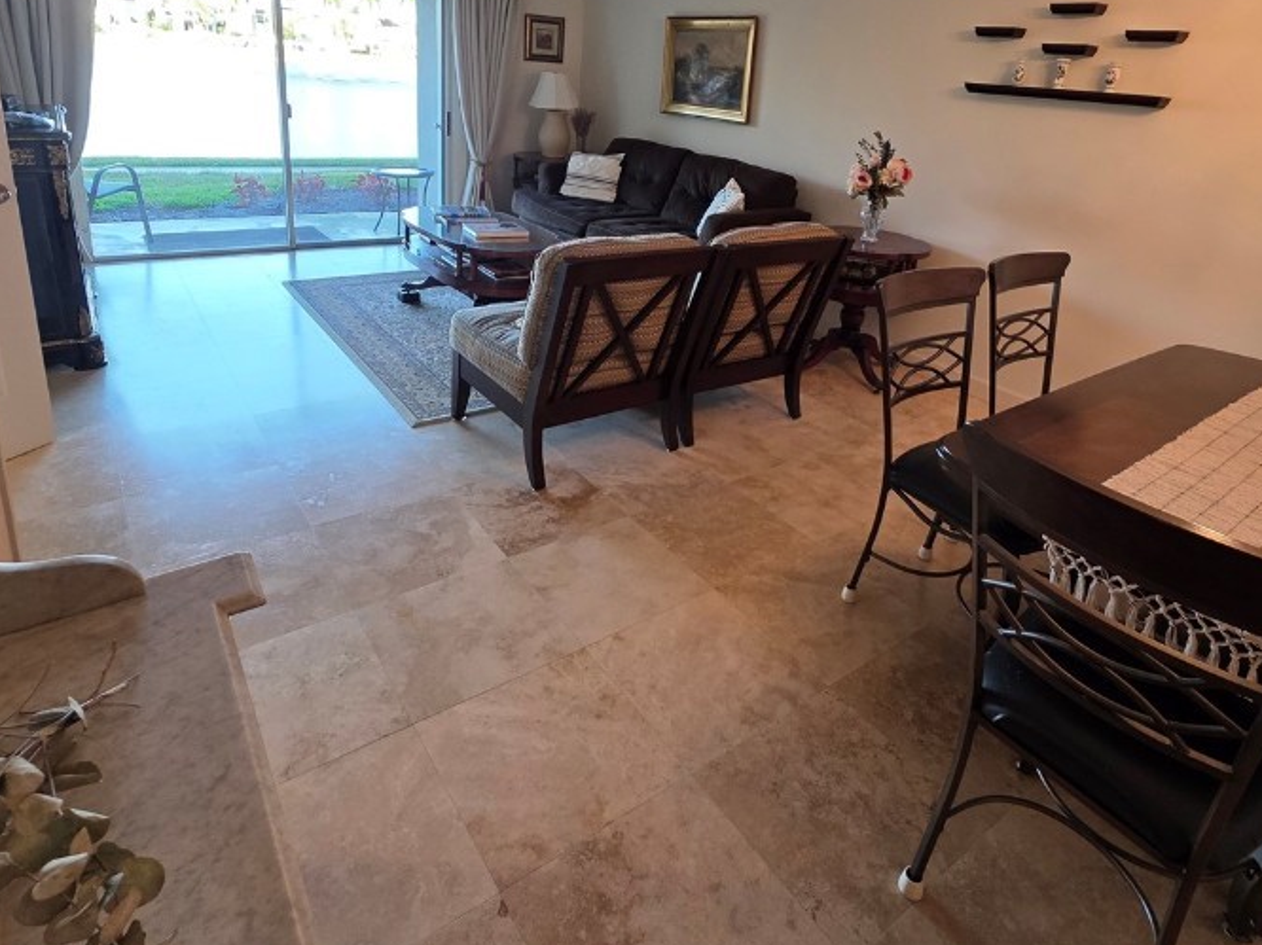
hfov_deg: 81.6
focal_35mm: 20
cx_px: 678
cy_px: 305
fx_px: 729
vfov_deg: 64.0
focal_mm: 2.2
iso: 250
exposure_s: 1/120
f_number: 1.9
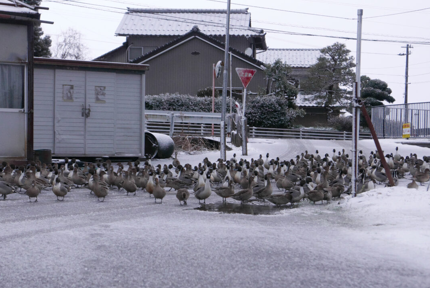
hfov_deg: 24.2
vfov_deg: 16.3
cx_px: 194
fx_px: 1004
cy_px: 151
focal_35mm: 84
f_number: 2.8
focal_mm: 34
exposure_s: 1/125
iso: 1250
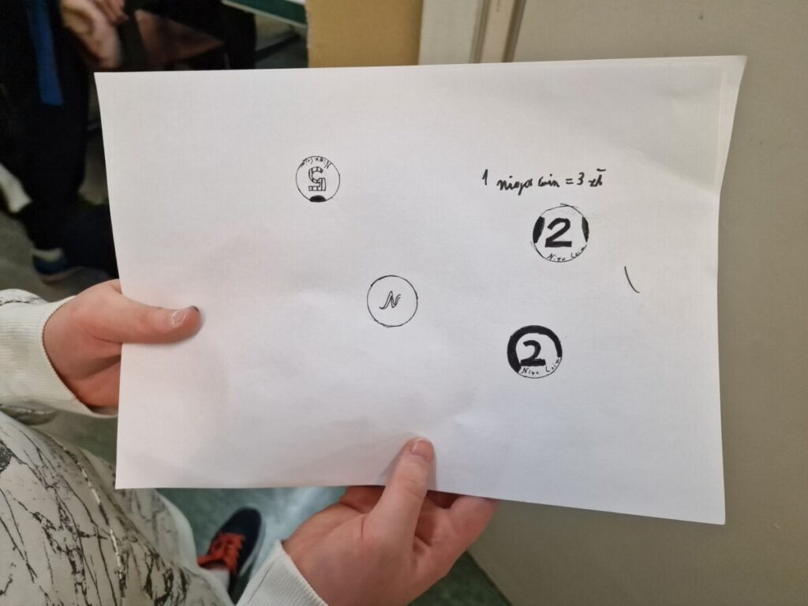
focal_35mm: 23
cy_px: 303
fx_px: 537
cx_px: 404
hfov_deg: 73.9
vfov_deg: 58.9
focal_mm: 6.4
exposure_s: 1/100
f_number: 1.8
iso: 250
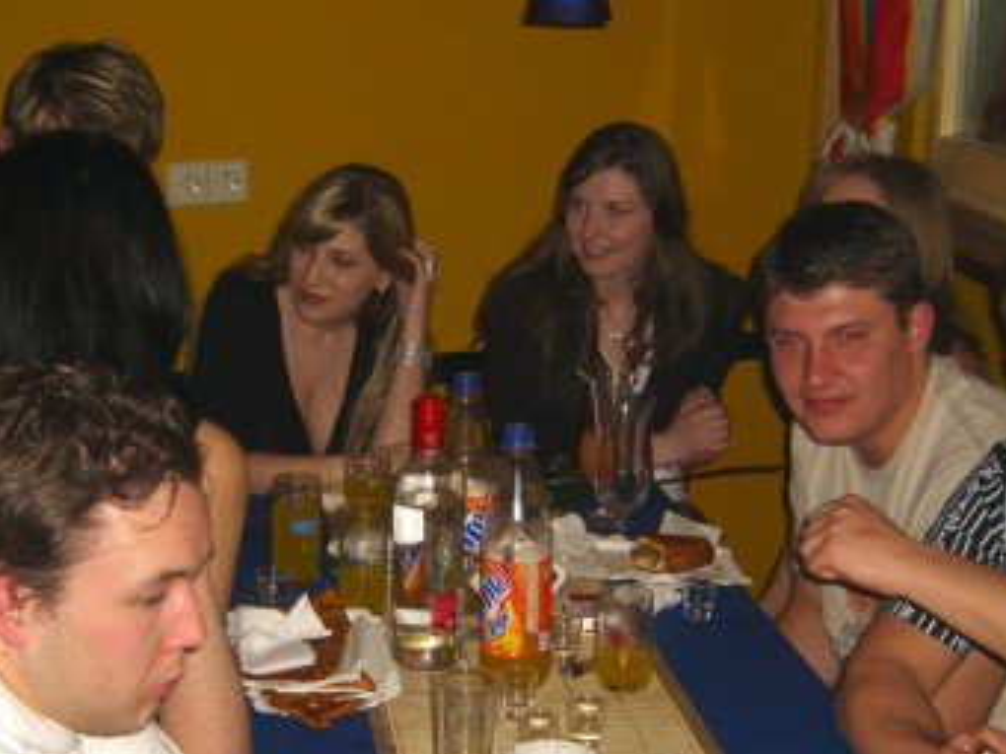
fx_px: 1947
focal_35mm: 67
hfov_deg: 29.0
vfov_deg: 21.8
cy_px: 520
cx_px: 503
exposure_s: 1/60
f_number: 2.8
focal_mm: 7.9
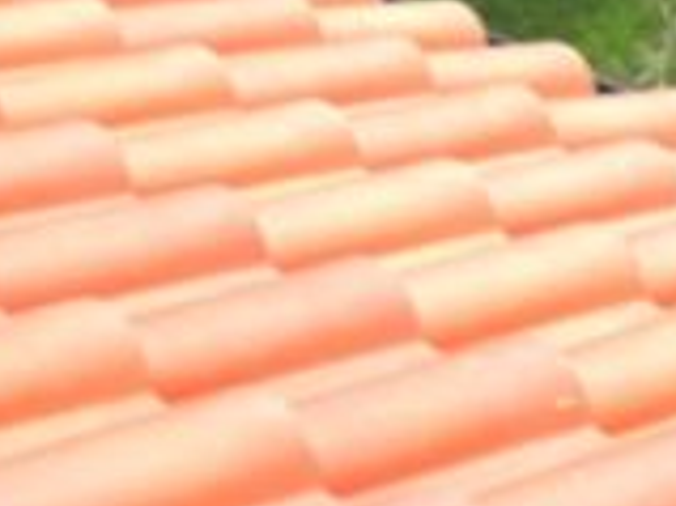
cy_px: -553
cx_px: 763
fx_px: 3025
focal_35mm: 155
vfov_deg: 8.9
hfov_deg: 12.5
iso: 80
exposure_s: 1/299
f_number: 2.8
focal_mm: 3.85
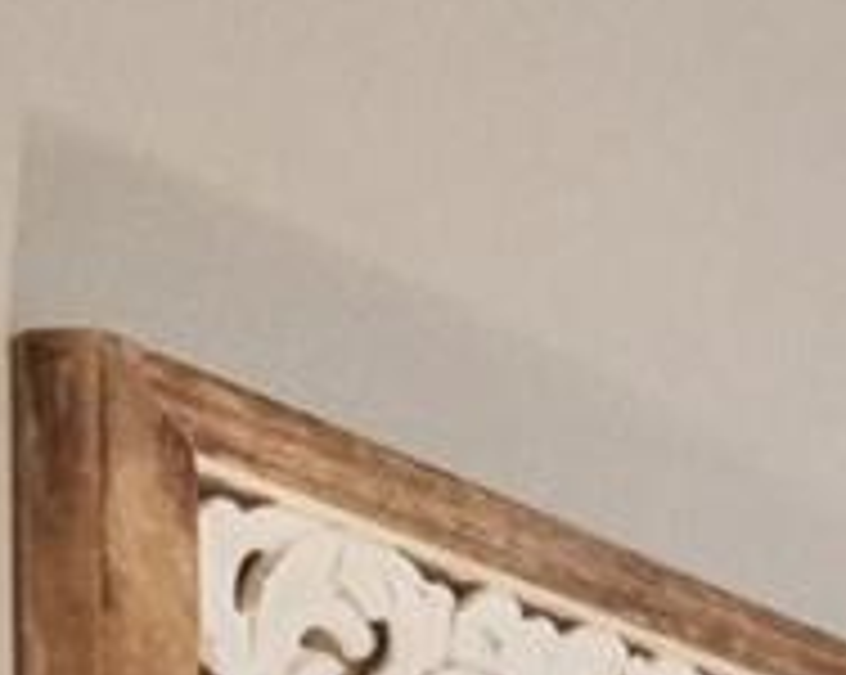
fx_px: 3001
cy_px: 1863
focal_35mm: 120
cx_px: 3510
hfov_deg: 7.9
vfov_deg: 10.2
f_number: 8
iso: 1600
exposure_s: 1/30
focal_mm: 10
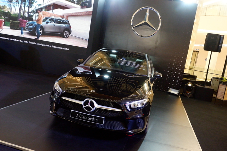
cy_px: 76
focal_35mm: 32
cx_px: 114
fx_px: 202
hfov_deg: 58.7
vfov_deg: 41.1
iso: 5000
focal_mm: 21.1
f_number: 5.6
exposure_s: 1/170
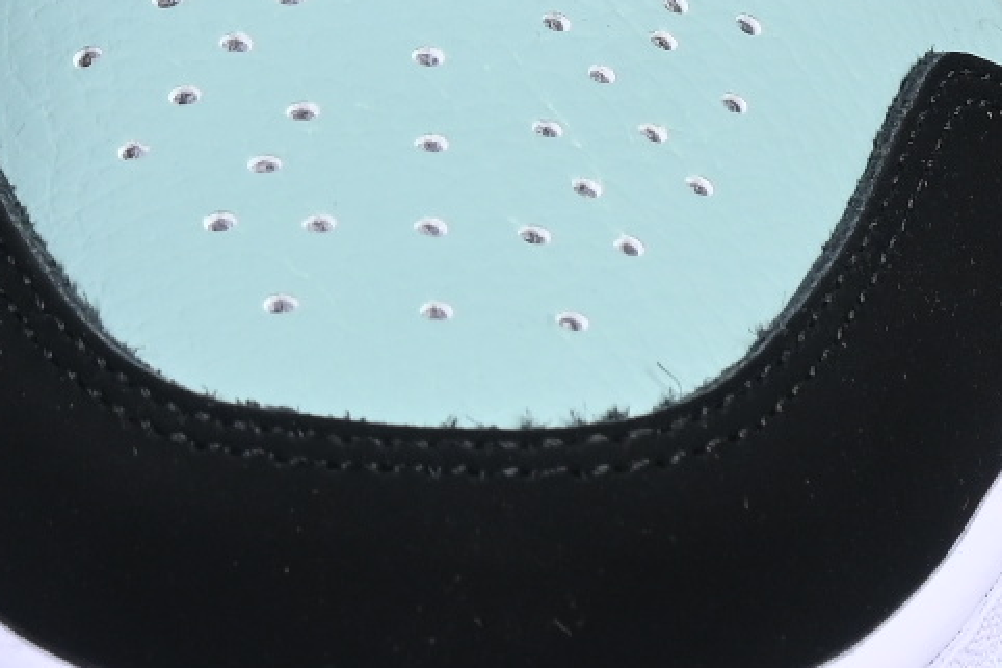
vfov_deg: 3.2
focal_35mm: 433
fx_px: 12047
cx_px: -158
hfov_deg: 4.7
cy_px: -194
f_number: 6.3
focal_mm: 50
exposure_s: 1/60
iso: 160
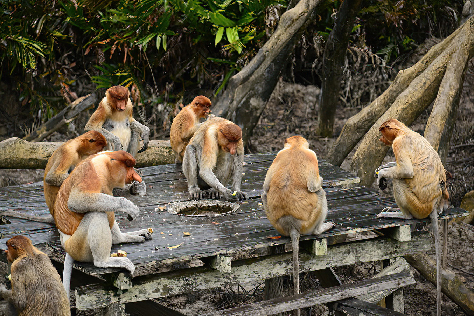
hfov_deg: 6.9
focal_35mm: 300
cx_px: 237
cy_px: 158
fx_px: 3949
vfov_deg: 4.6
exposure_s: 1/800
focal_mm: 300
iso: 1250
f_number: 8
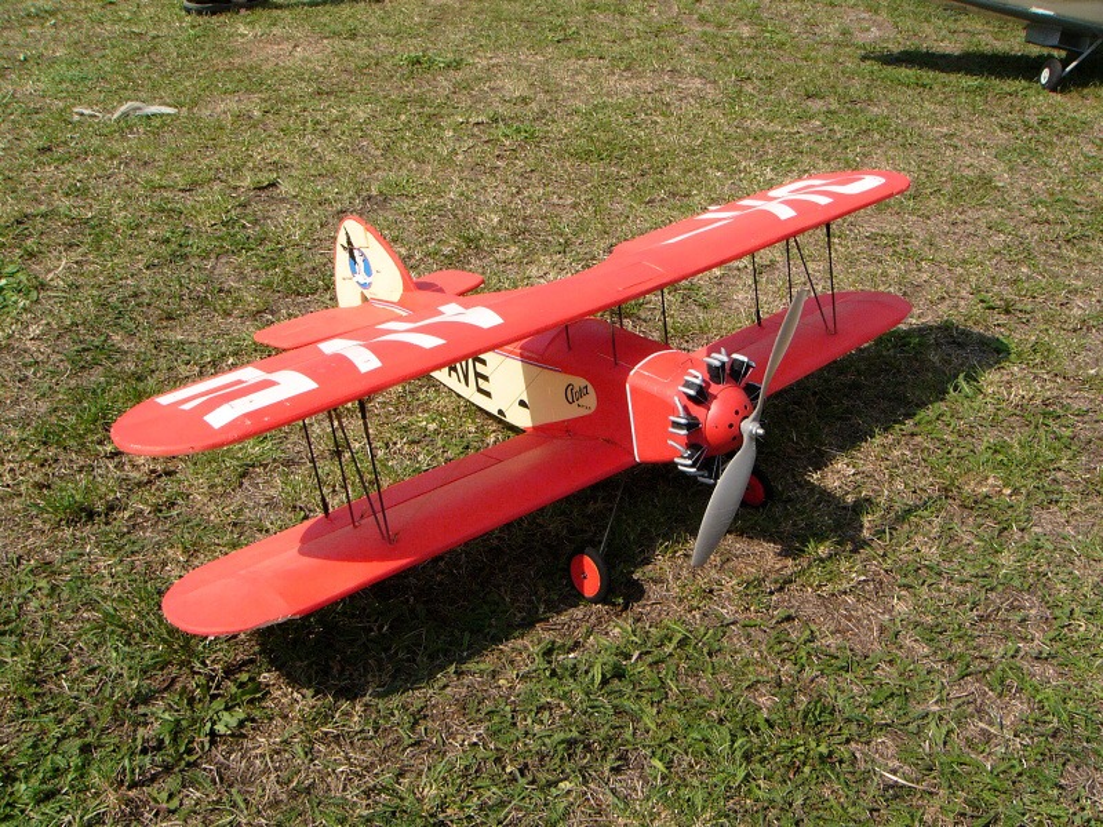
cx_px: 552
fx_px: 1147
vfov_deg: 39.7
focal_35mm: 36
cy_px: 414
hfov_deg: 51.4
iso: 100
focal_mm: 6
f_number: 5.6
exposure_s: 1/800
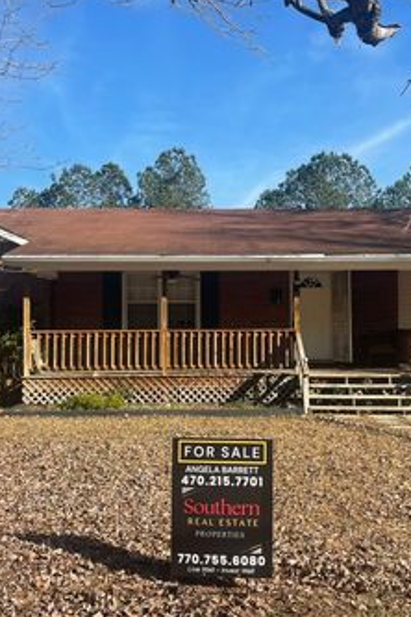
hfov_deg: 34.2
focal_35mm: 39
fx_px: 668
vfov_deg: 49.5
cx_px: 233
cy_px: 296
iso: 32
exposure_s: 1/2165
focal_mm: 5.1
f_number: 1.6
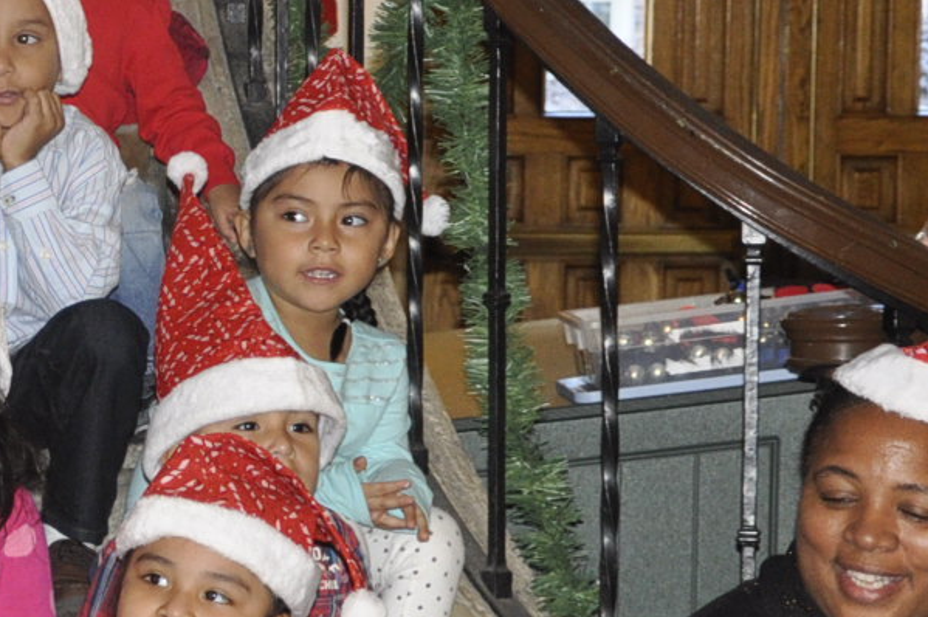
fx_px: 5253
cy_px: 321
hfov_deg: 9.8
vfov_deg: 6.7
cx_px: -510
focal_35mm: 204
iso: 800
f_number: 4.5
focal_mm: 38
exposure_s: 1/60
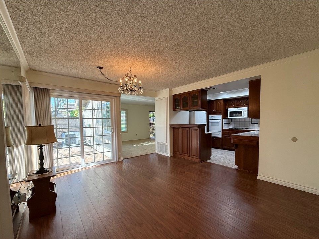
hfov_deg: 98.1
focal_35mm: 15
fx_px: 138
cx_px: 169
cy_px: 128
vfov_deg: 81.6
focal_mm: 2.22
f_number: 2.2
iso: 160
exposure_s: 1/120
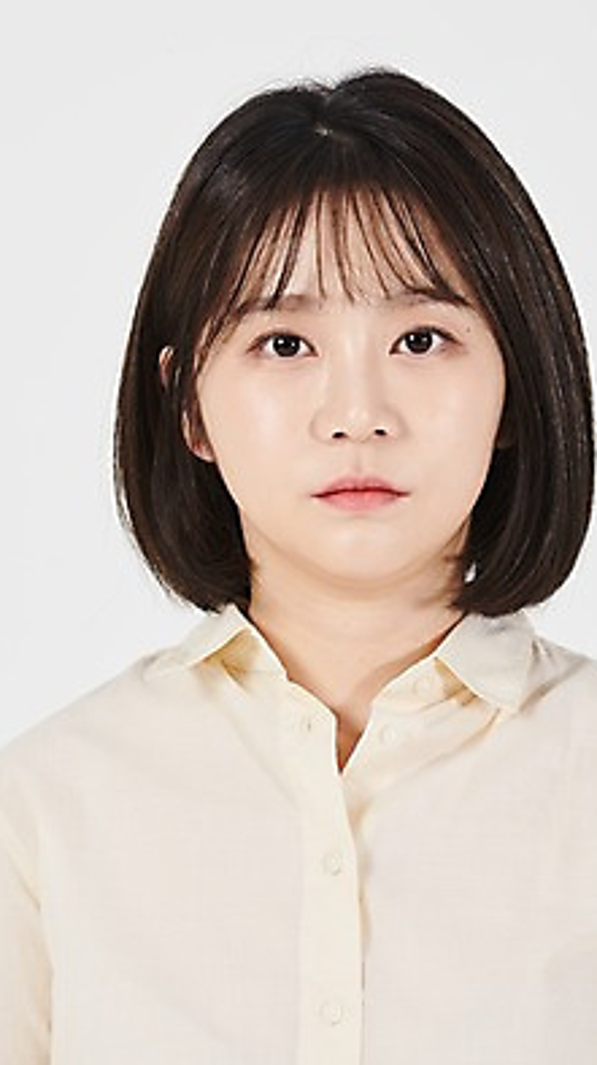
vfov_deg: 10.1
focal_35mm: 213
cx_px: 347
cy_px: 530
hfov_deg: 5.7
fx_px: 6007
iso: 100
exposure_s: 1/125
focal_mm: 200
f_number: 13
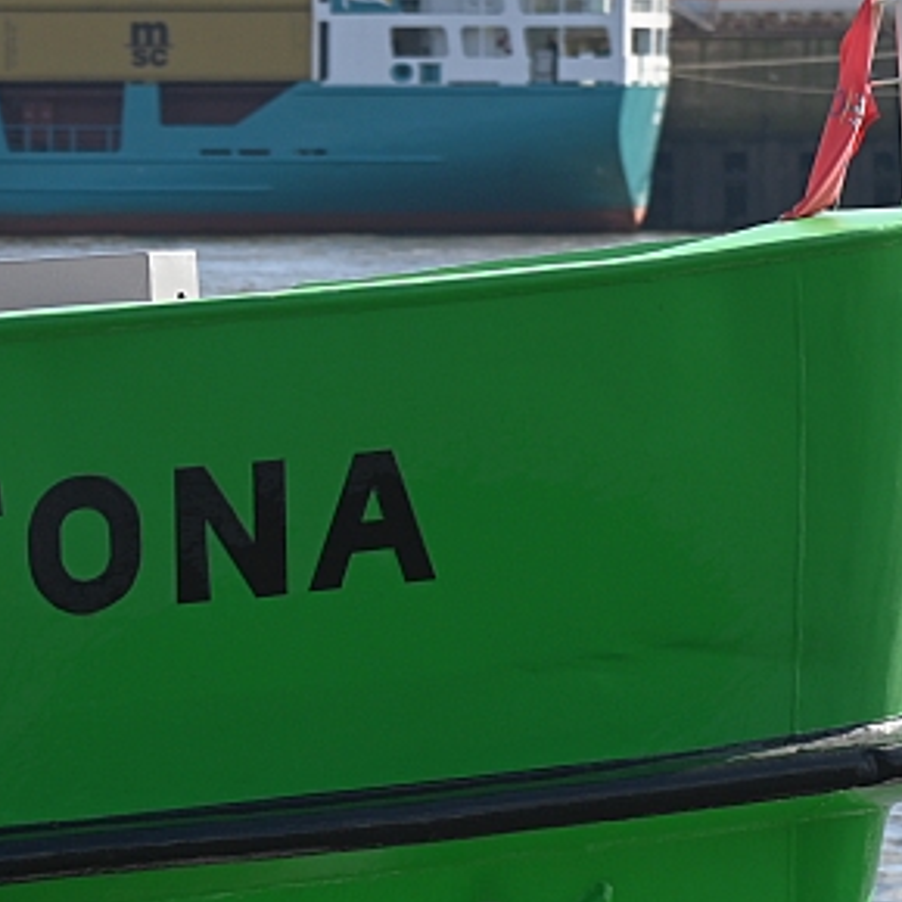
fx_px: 10613
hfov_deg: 4.8
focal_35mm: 360
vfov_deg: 4.9
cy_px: 717
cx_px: -187
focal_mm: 120
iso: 100
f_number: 6.3
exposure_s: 1/320
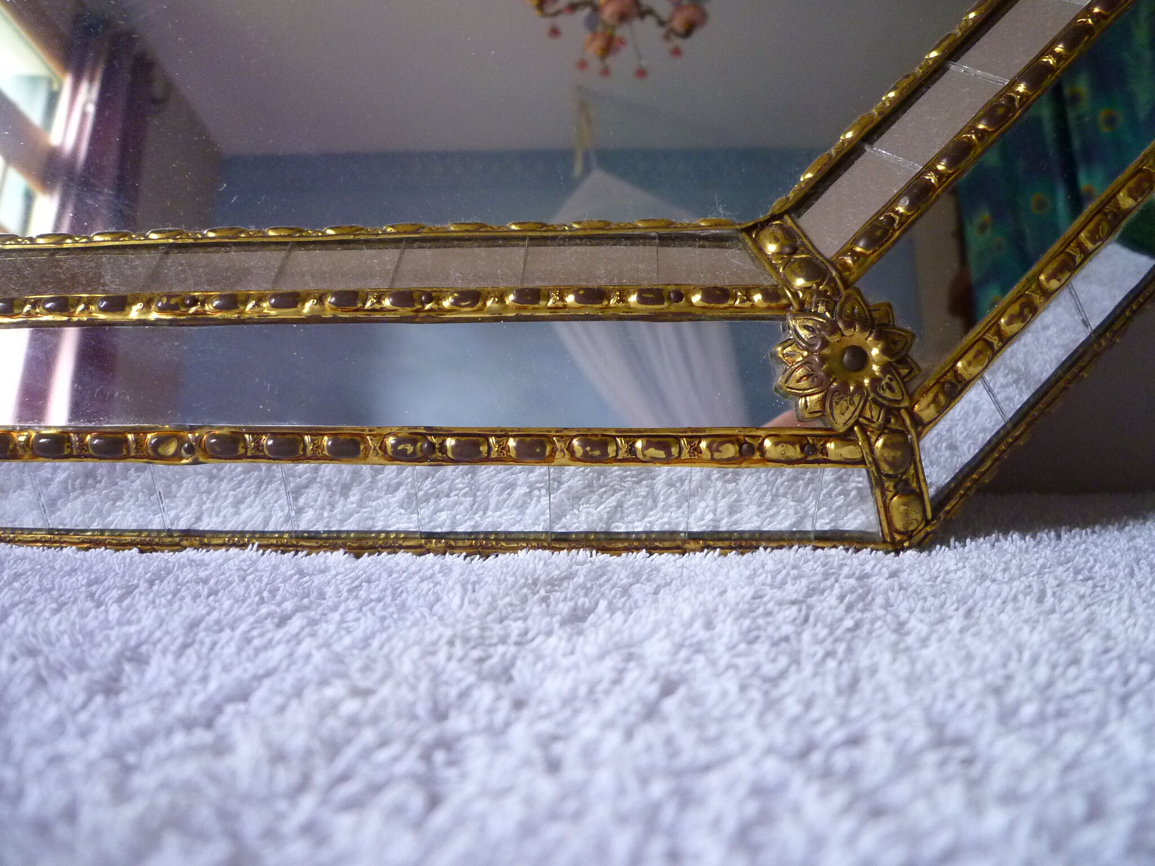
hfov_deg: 69.4
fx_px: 834
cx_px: 578
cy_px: 433
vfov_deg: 54.9
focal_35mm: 25
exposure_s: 1/30
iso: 400
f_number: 2.8
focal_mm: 4.5
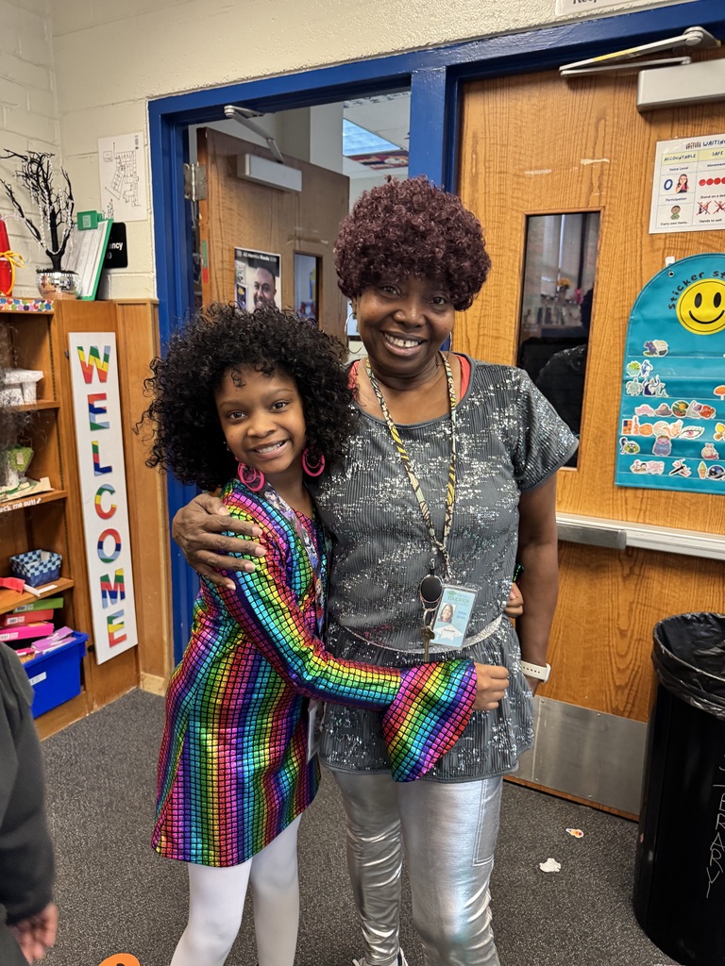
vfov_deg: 71.6
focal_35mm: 24
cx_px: 362
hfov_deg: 56.8
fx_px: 670
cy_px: 483
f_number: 1.78
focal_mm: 6.76
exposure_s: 1/60
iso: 400
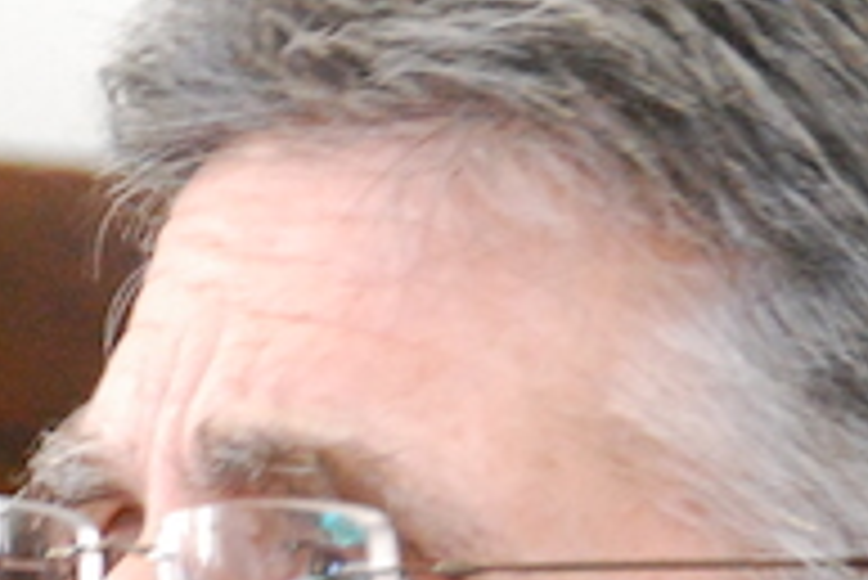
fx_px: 15394
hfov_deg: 3.2
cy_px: 901
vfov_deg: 2.2
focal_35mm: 638
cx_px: 108
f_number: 5.3
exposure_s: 1/30
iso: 1600
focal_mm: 80
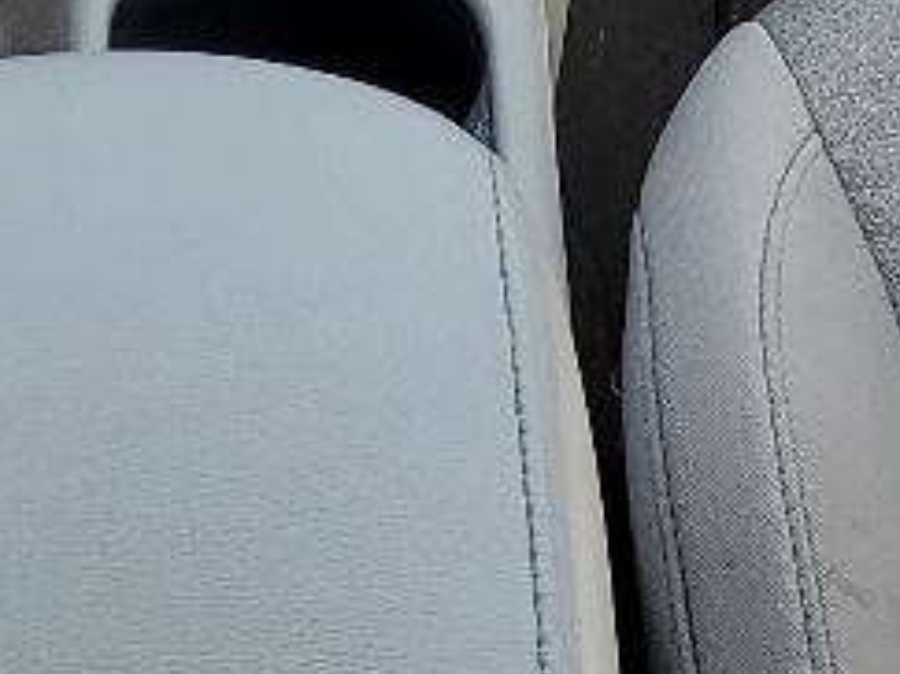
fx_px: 4444
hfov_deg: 11.4
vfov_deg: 8.3
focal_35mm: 171
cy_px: -655
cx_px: -7
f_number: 1.5
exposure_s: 1/139
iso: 50
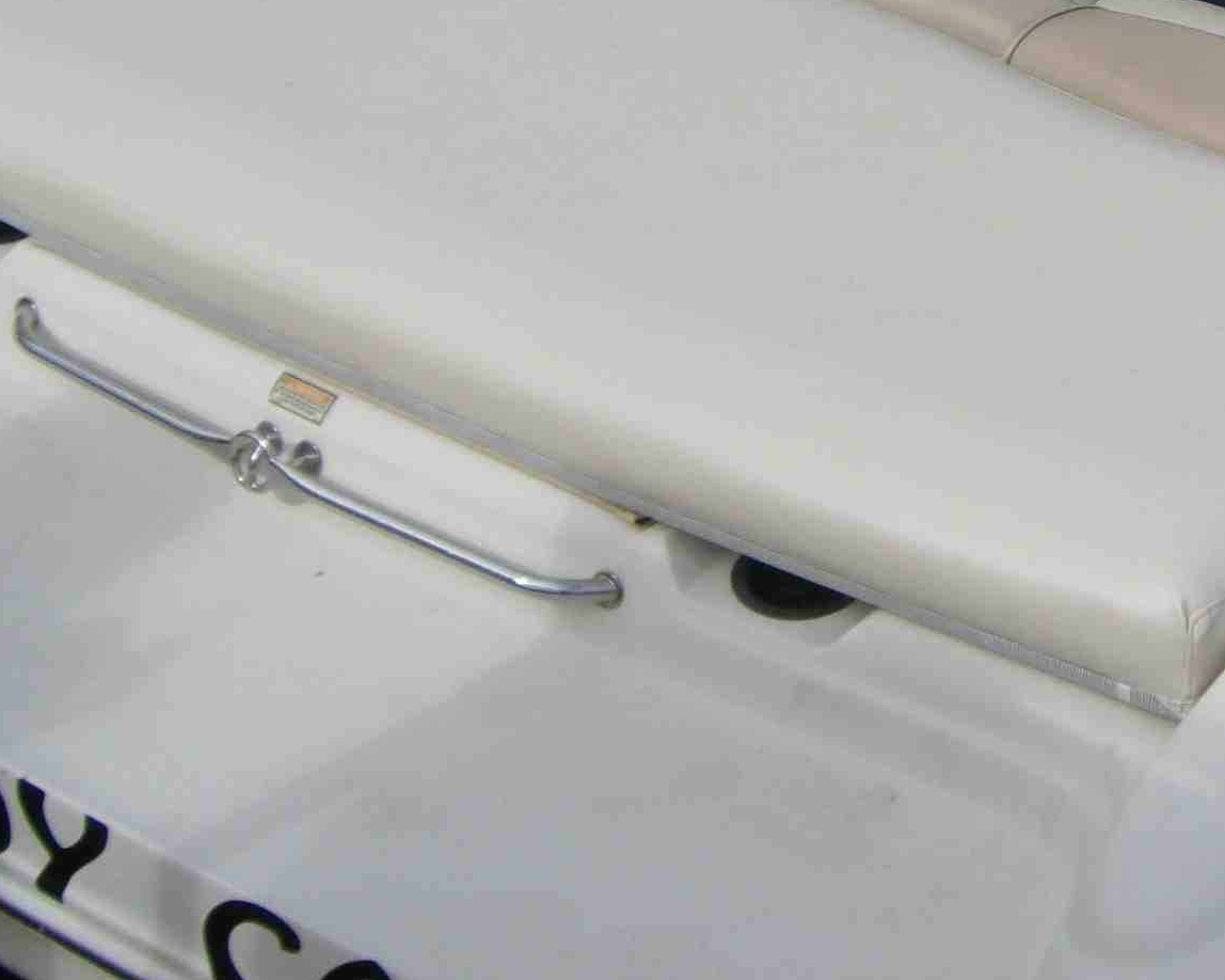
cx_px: 1104
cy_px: -126
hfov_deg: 20.6
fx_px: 3299
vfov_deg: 16.3
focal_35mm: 91
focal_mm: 6.2
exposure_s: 1/800
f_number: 4.3
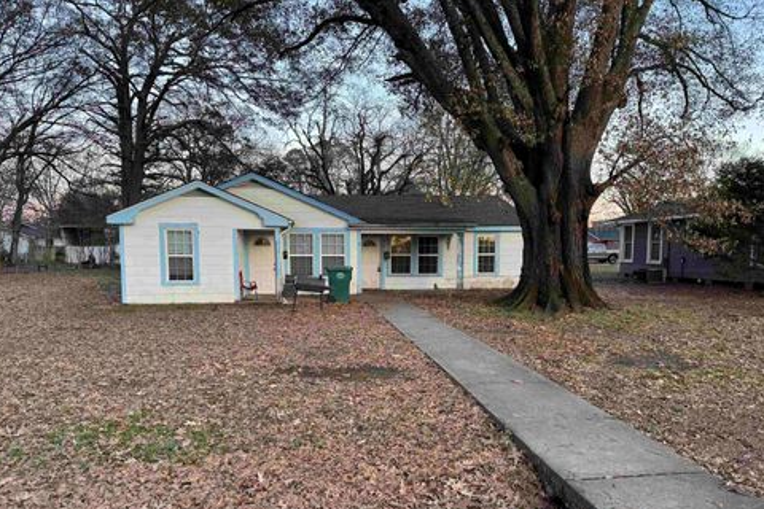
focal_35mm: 26
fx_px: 552
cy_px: 297
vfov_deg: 49.3
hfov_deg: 69.4
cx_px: 376
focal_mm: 6.76
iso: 200
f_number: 1.78
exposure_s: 1/121
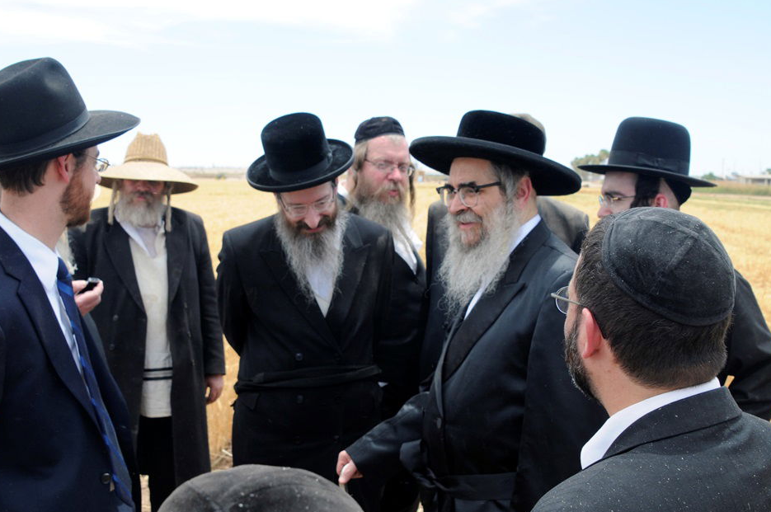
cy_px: 270
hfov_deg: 42.8
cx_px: 359
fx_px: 984
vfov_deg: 29.2
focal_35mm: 46
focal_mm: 28
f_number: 8
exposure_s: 1/250
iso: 250
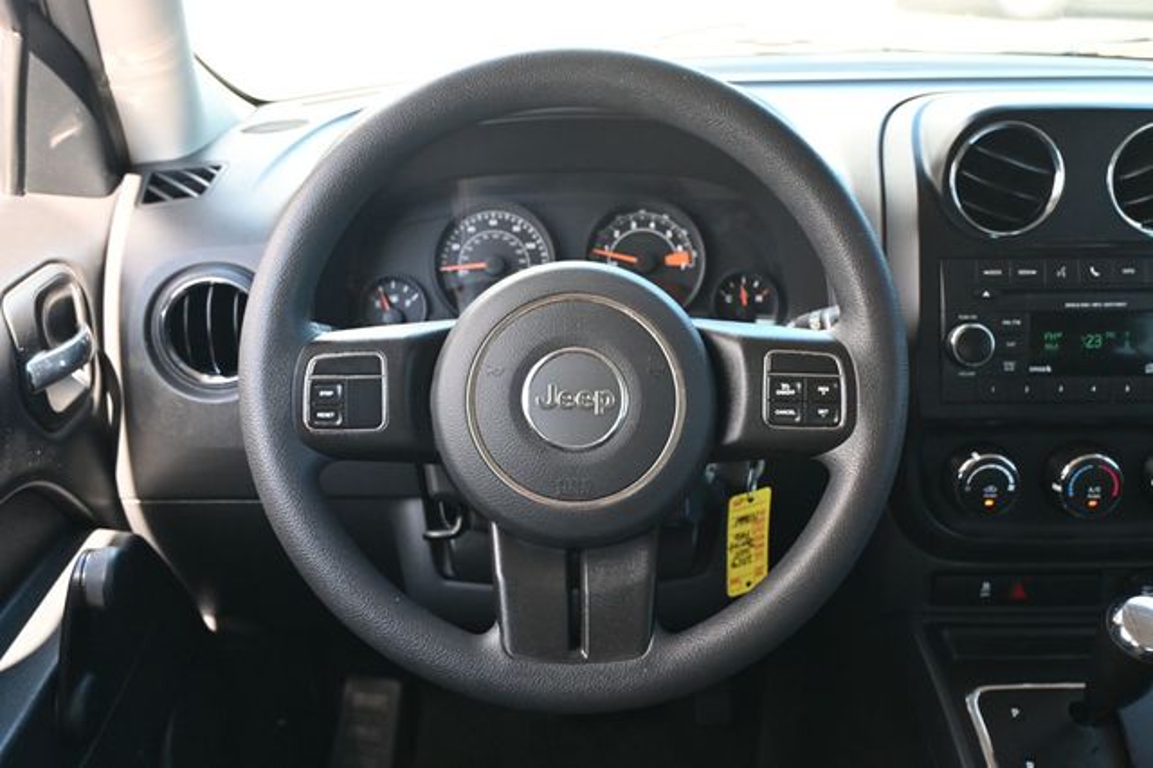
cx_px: 576
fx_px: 1200
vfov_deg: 35.5
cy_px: 384
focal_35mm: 38
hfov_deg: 51.3
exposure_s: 1/125
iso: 900
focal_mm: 25
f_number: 4.2
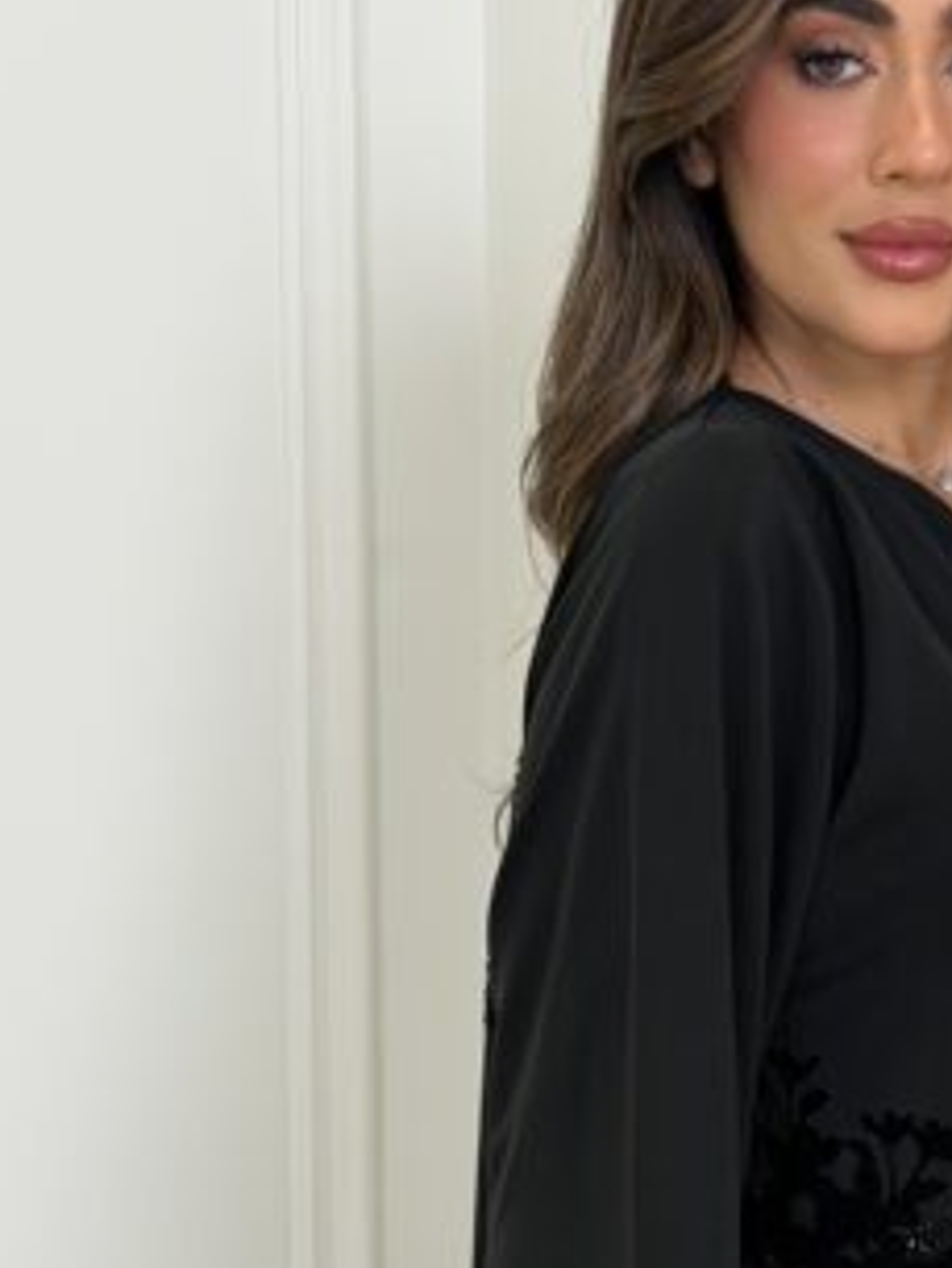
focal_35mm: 126
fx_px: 4617
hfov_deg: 11.7
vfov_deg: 15.3
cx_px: 823
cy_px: 1355
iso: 64
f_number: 1.78
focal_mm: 6.76
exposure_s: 1/307
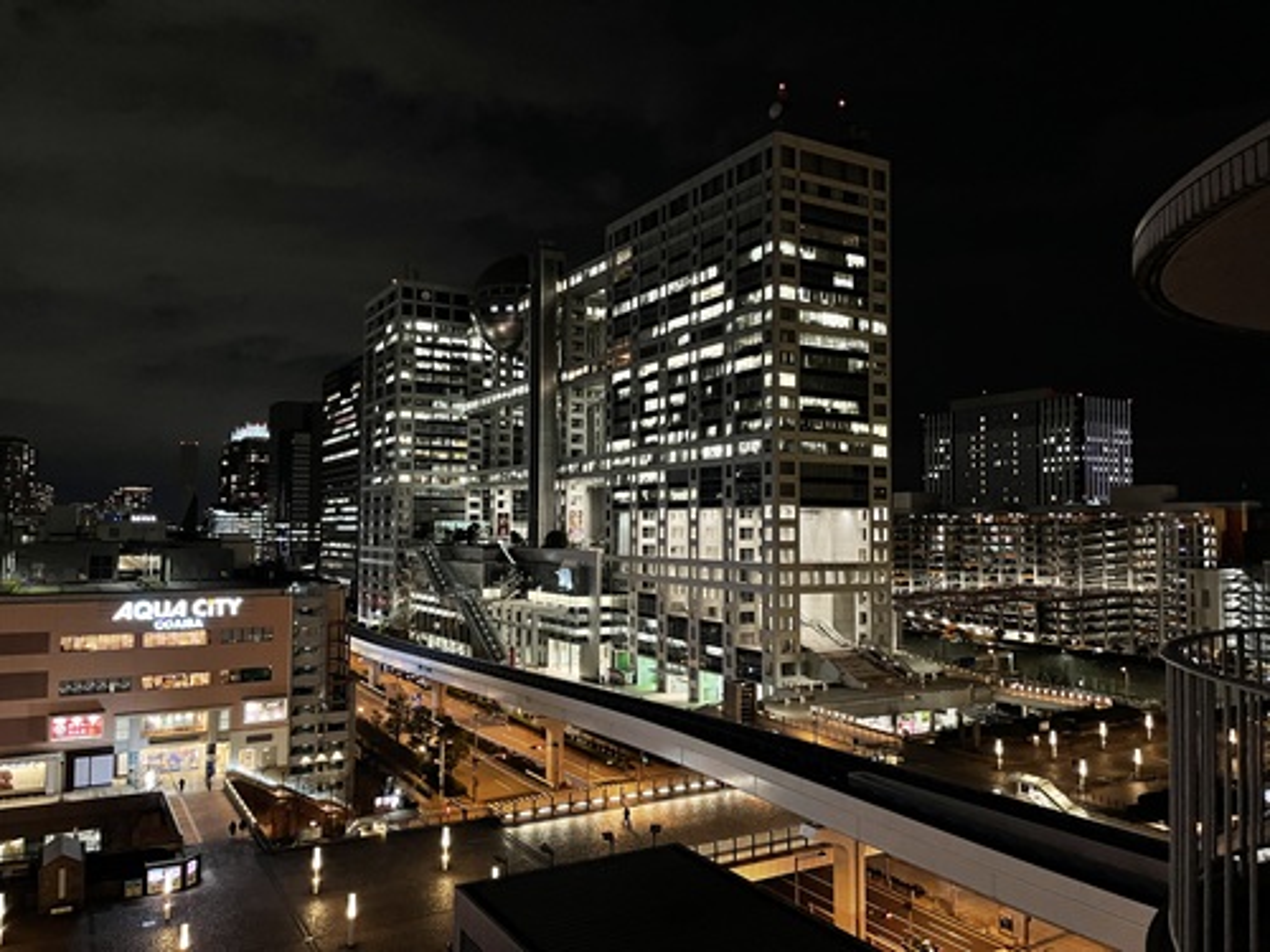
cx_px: 635
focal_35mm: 26
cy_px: 476
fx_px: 954
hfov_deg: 67.3
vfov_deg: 53.1
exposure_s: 1/33
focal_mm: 5.1
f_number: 1.6
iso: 400
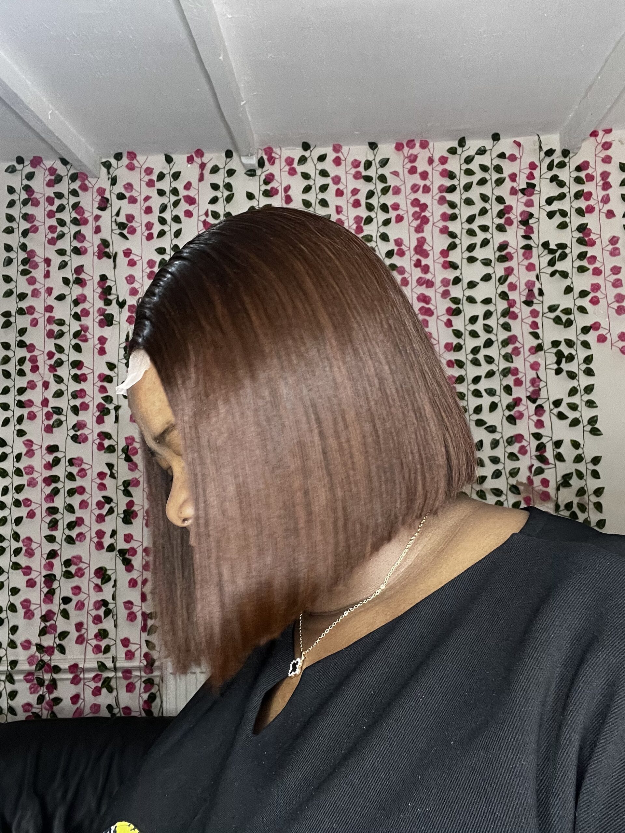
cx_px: 312
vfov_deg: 60.0
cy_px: 416
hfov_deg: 46.8
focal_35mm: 30
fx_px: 722
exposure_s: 1/50
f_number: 2.2
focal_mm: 2.71
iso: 200
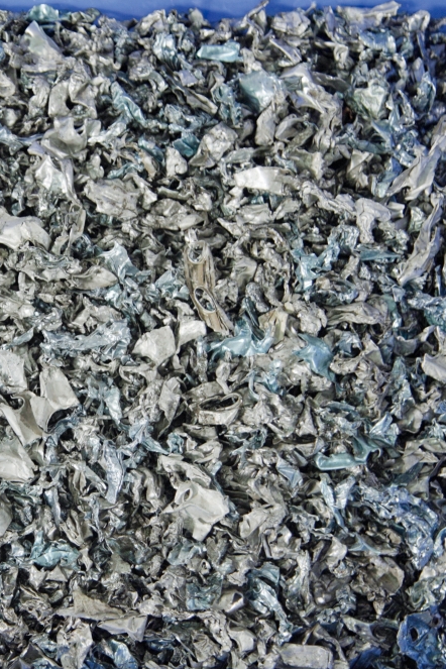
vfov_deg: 24.5
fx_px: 1542
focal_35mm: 83
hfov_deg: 16.1
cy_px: 334
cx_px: -23
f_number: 4
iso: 1600
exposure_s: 1/60
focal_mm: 55
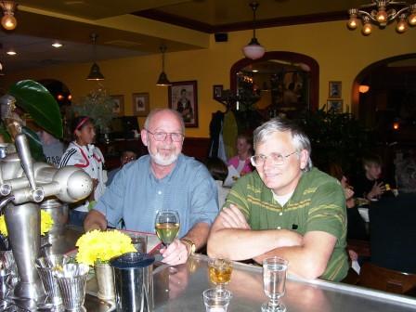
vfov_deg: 41.8
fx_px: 409
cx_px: 208
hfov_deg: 54.0
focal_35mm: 34
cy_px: 156
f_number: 2.7
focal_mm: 5.6
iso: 80
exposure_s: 1/60
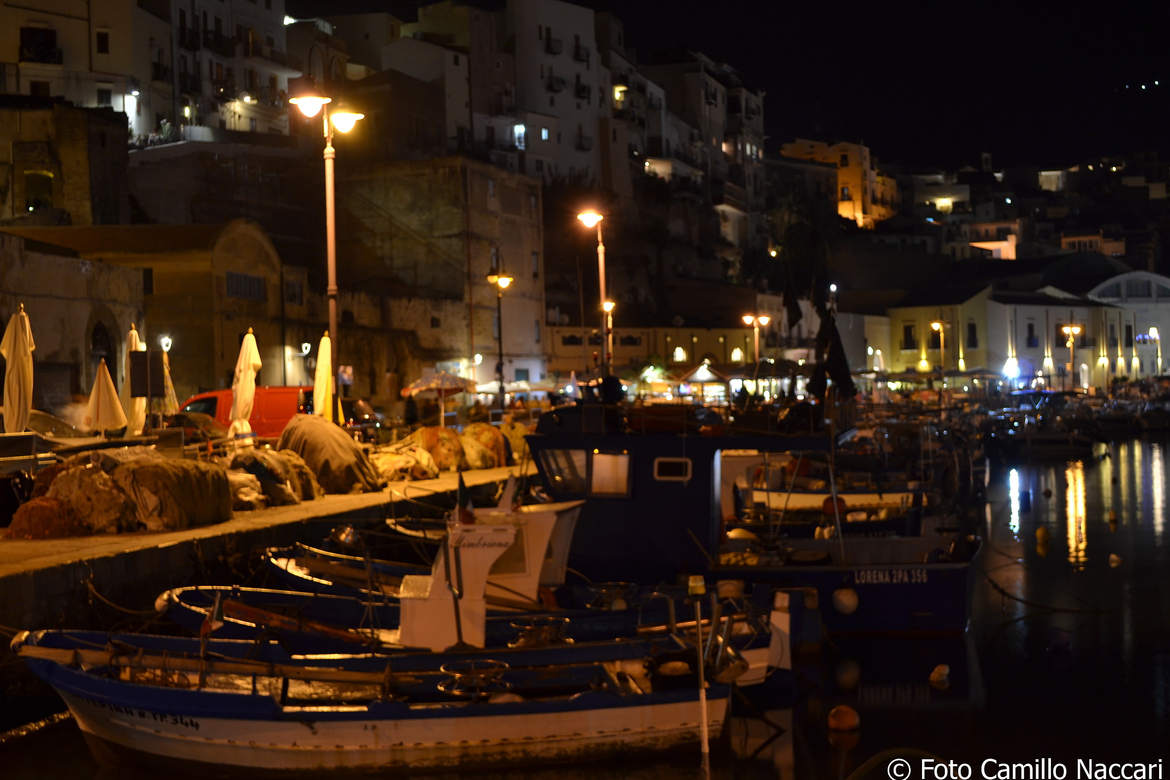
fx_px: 1885
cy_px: 396
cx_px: 582
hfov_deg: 34.5
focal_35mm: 58
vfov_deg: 23.4
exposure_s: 2
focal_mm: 38
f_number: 5
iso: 100
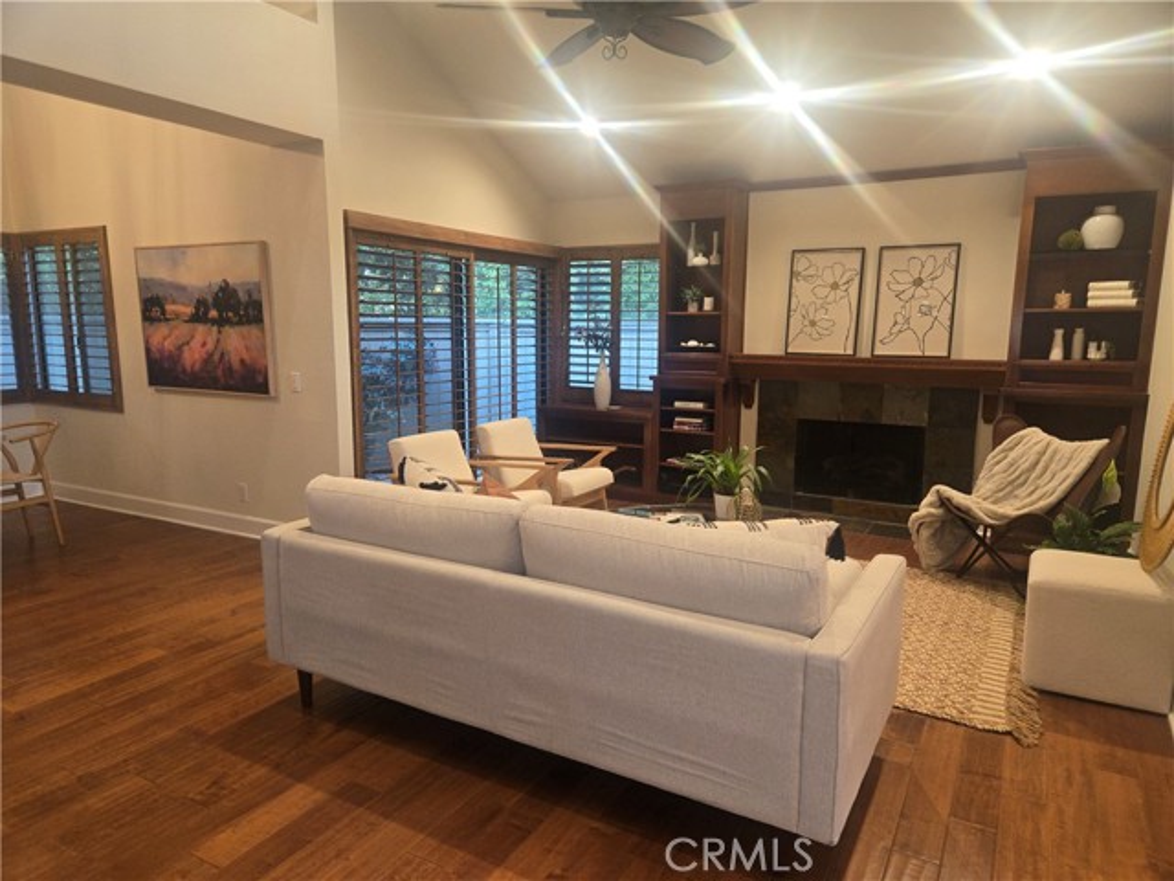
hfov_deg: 73.9
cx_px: 587
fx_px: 780
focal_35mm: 23
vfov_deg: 58.9
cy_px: 440
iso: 100
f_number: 1.8
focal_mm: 5.4
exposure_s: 1/30
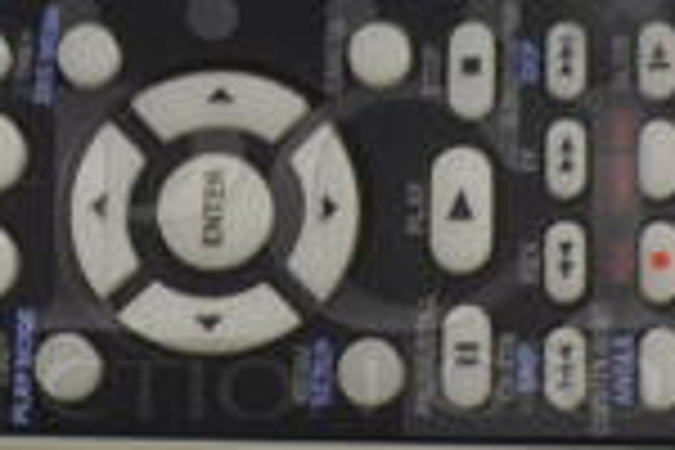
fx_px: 2062
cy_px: 198
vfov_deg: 12.5
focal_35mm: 110
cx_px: 351
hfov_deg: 18.6
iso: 800
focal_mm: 18
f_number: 5
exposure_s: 1/60
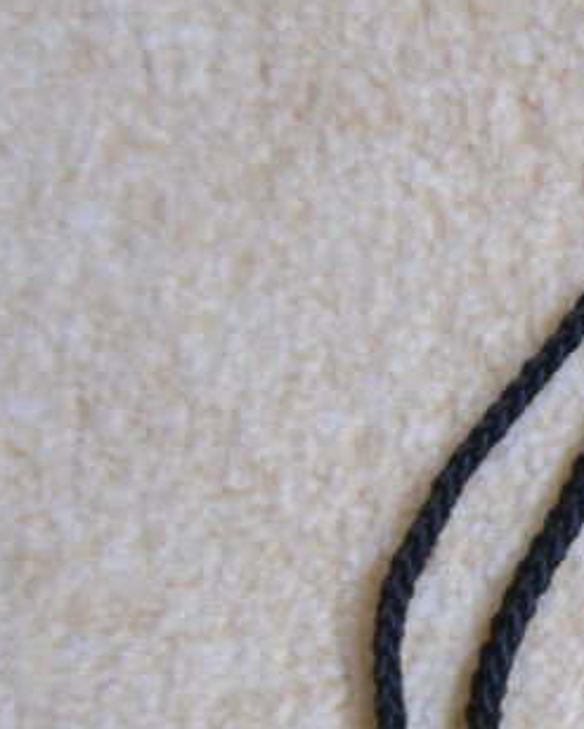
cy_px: 514
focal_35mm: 190
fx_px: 4099
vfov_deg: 10.1
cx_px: 1439
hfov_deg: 7.6
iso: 400
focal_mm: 6.3
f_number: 3.5
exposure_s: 1/45
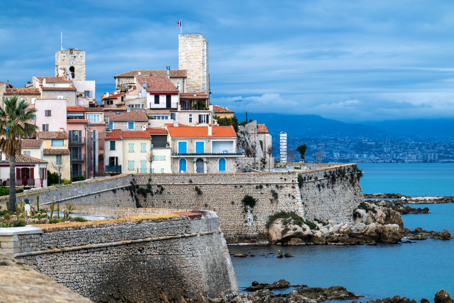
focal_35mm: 140
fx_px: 1765
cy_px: 152
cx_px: 227
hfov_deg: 14.7
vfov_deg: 9.8
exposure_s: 1/200
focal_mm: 140
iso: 125
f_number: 5.6
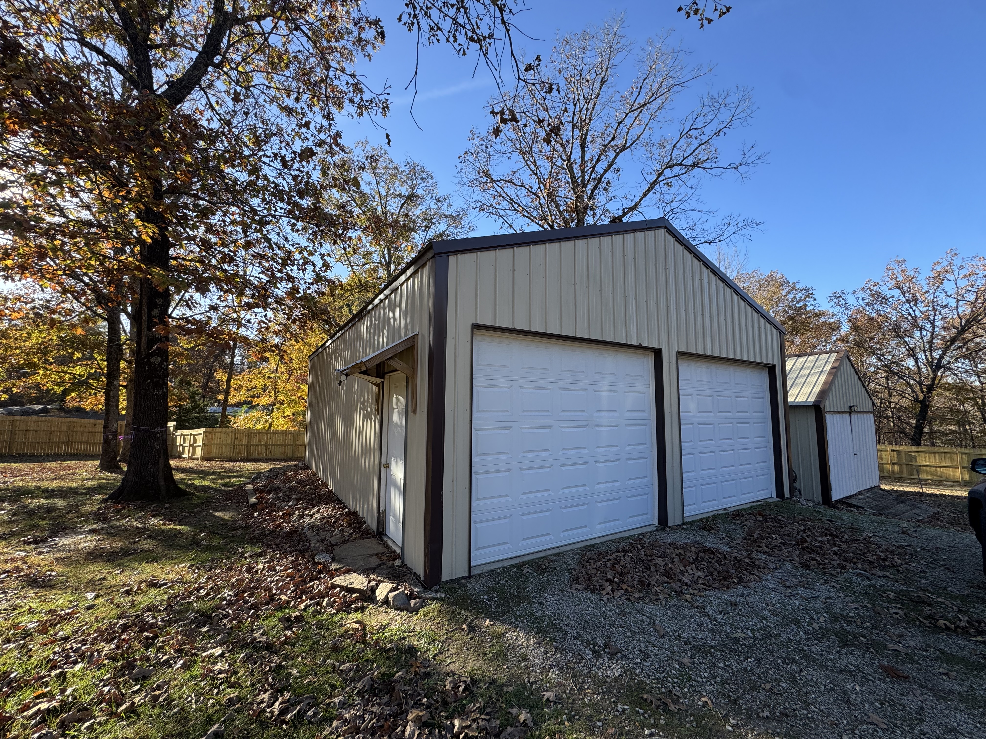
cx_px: 493
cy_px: 370
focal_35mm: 14
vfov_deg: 85.7
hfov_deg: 102.1
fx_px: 399
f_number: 2.2
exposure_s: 1/529
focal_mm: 2.22
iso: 50
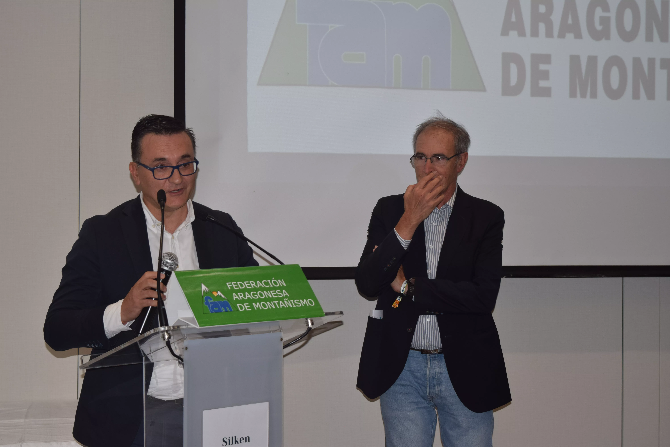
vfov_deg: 18.9
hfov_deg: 28.1
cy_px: 224
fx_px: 1340
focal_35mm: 72
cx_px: 335
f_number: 5.3
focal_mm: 48
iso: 400
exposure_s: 1/200
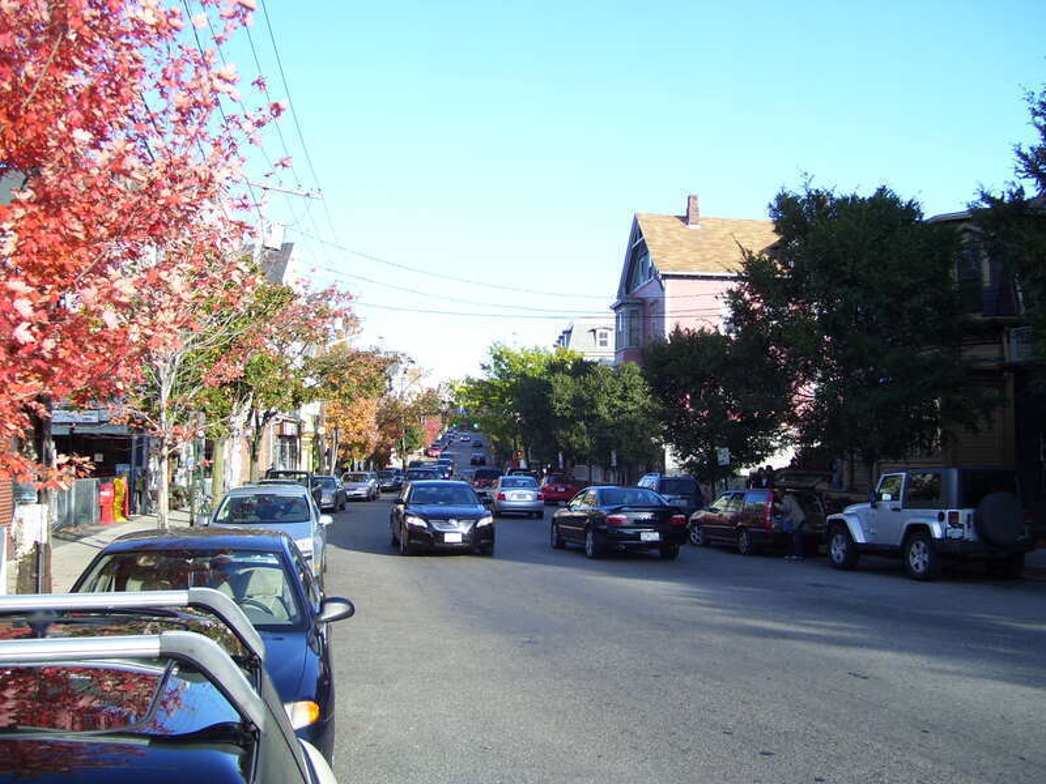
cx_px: 523
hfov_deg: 51.4
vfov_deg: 39.7
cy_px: 392
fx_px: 1088
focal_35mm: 36
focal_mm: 6
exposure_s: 1/500
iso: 80
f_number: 2.7
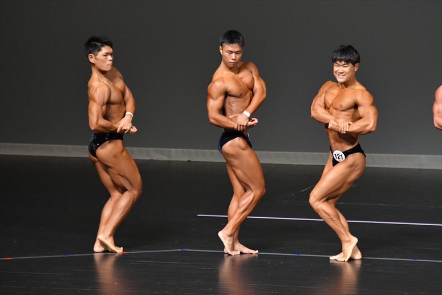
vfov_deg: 4.4
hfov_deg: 6.5
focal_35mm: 315
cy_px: 148
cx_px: 221
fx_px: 3866
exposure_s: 1/400
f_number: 5.6
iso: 5000
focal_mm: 210
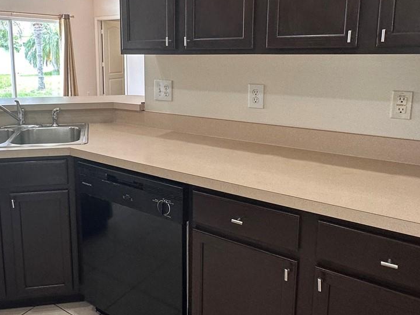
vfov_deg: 44.9
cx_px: 145
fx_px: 376
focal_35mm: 31
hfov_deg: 57.3
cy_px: 109
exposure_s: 1/120
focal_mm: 2.22
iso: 160
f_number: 2.2
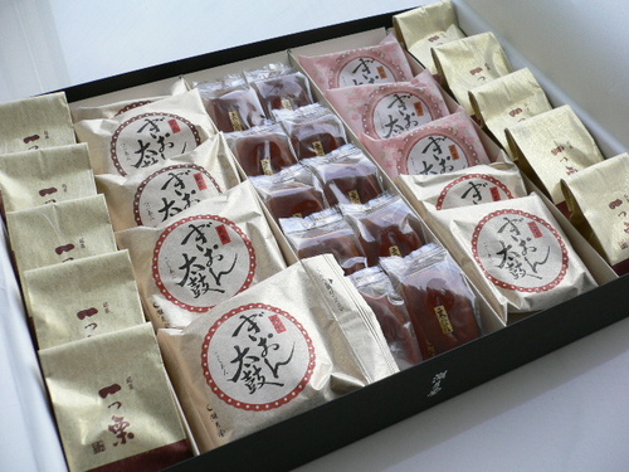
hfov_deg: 52.6
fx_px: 636
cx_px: 314
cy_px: 236
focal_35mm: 35
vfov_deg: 40.7
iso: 100
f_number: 2.8
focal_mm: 5.8
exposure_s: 1/125
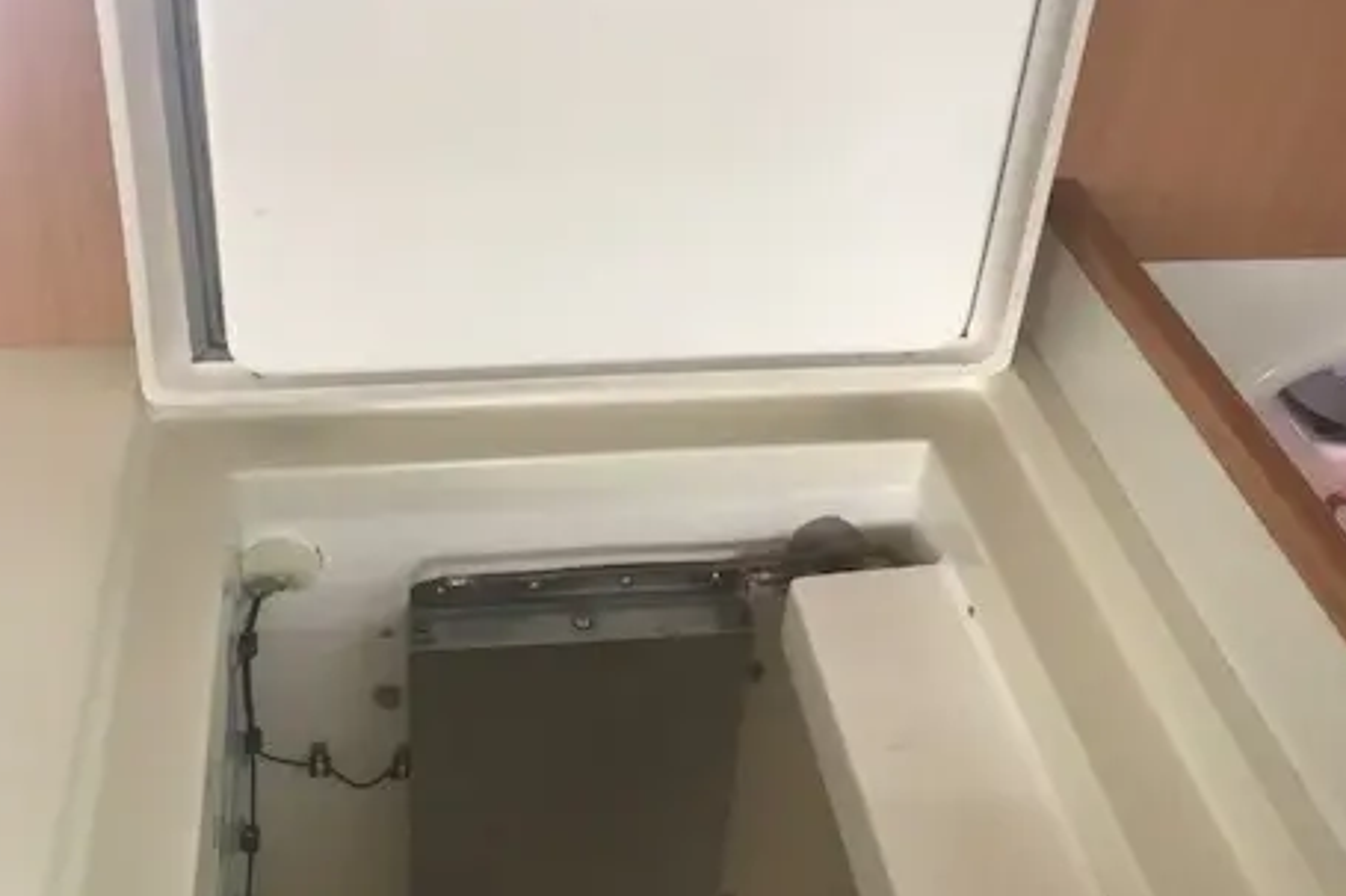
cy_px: 293
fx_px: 1532
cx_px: 663
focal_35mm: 41
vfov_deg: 32.3
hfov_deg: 47.4
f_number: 1.8
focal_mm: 3.99
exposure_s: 1/45
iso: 125
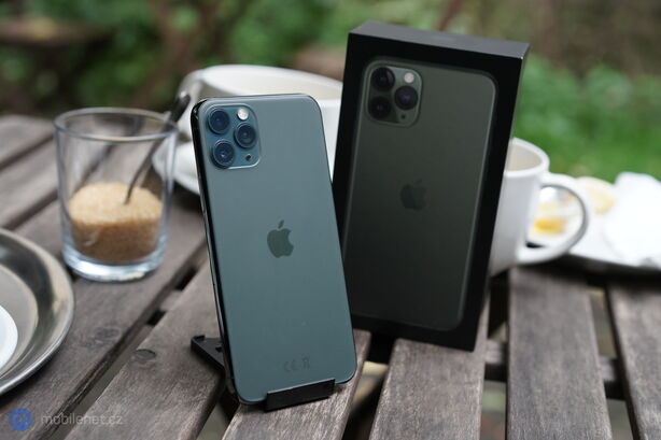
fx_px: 1010
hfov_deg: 36.3
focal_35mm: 55
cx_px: 330
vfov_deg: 24.6
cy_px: 220
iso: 1250
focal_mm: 55
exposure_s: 1/200
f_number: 4.5
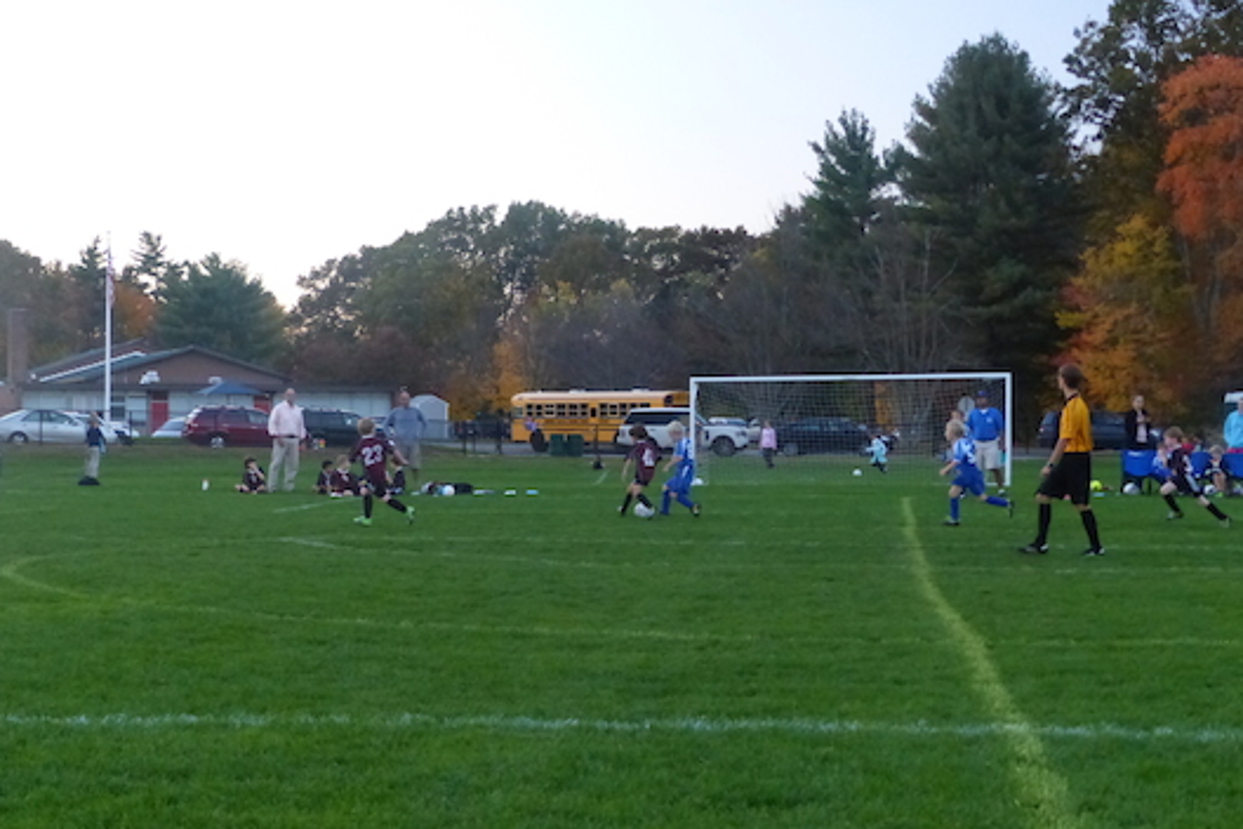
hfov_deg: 31.4
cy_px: 469
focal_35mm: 64
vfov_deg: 21.2
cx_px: 623
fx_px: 2210
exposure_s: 1/125
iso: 800
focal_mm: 10.9
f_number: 2.8
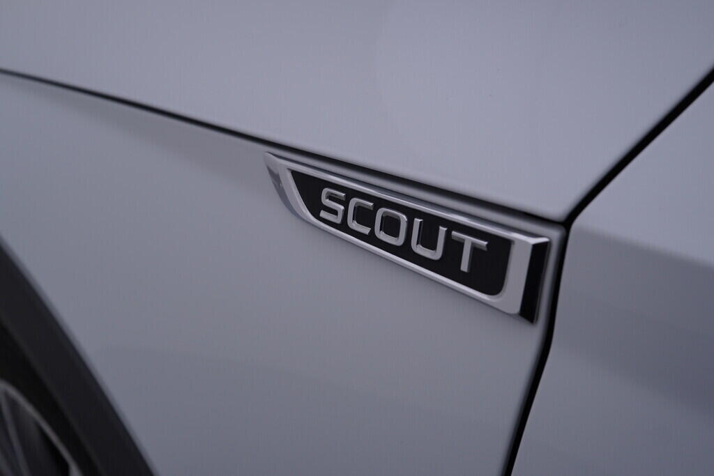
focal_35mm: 36
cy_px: 238
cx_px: 357
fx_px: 714
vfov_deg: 36.9
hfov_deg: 53.1
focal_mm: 24
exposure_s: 1/160
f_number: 5.6
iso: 125
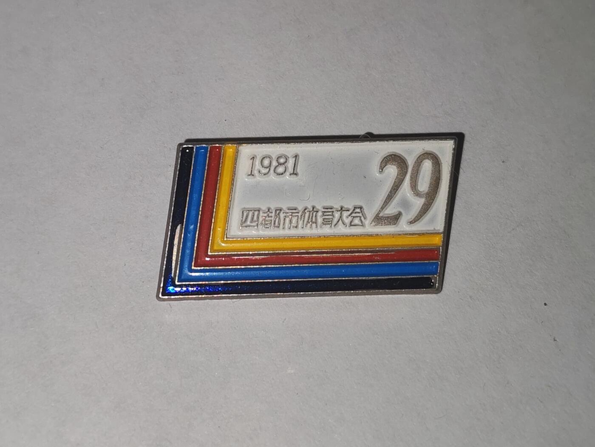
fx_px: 1169
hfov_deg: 28.6
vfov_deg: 21.6
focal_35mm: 68
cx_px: 298
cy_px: 224
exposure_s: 1/100
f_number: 1.95
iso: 64
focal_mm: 5.52
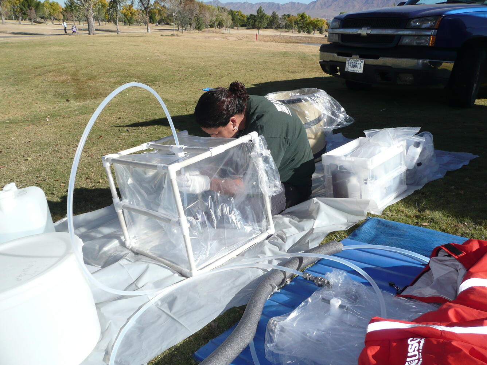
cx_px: 244
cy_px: 182
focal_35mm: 28
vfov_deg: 49.7
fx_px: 394
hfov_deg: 63.4
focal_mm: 4.6
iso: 100
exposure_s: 1/200
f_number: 8
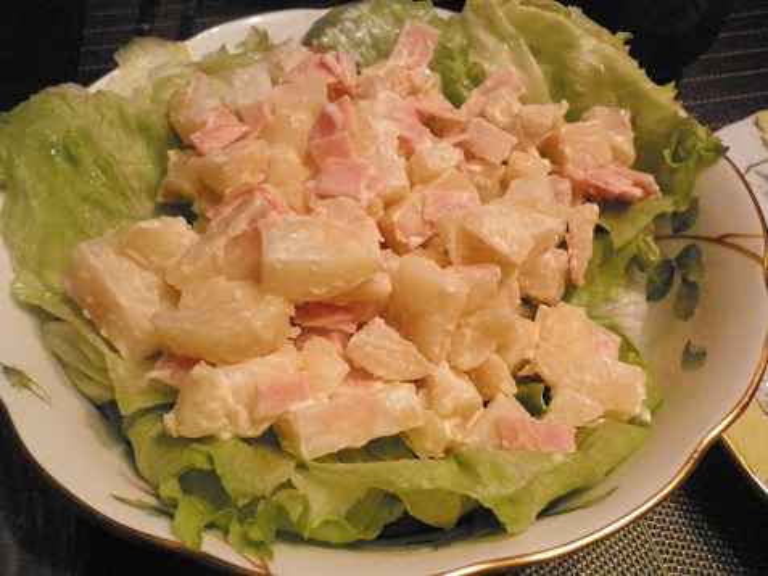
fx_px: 599
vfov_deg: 51.4
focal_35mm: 27
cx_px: 384
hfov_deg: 65.3
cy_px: 288
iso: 800
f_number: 3.2
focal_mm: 4.9
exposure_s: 1/200
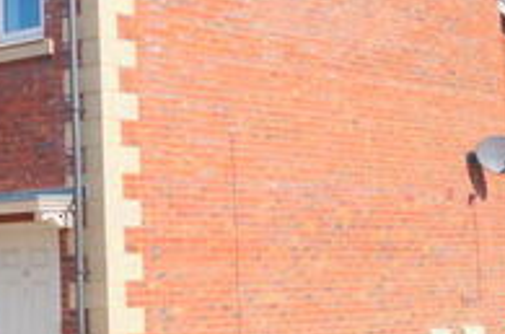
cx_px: -88
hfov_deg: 19.9
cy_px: 61
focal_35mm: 97
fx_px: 1357
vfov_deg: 13.9
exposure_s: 1/160
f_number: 8
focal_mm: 18
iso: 100
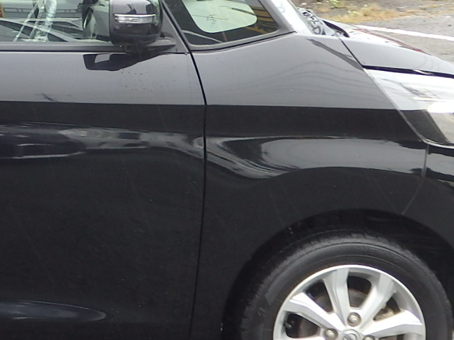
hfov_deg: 18.8
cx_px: -105
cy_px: 95
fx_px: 1285
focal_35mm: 98
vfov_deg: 15.0
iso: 125
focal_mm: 6
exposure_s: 1/50
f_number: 3.4
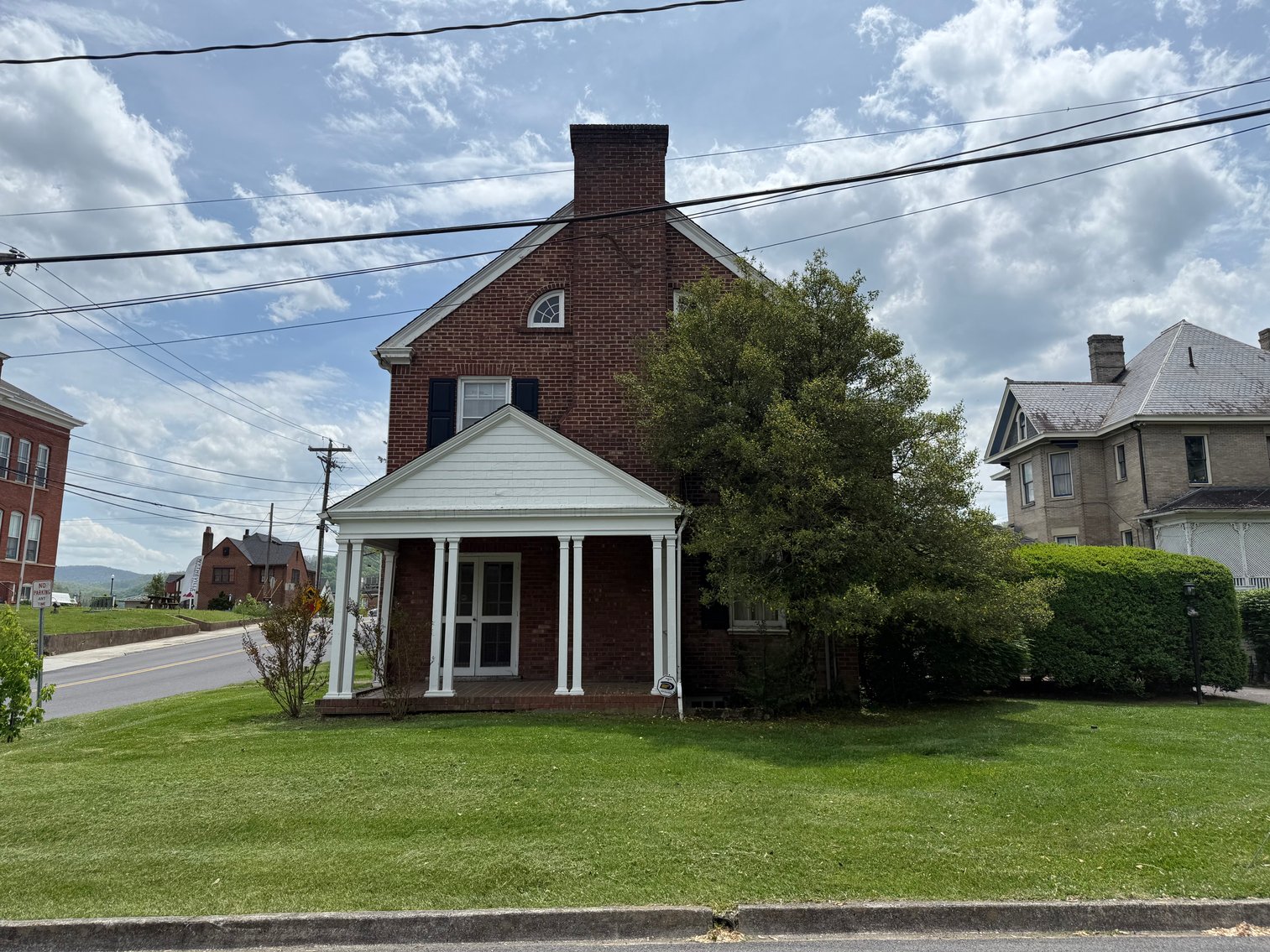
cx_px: 635
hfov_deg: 71.6
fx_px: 881
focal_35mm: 24
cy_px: 476
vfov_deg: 56.8
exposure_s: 1/7353
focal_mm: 6.76
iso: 80
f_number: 1.78
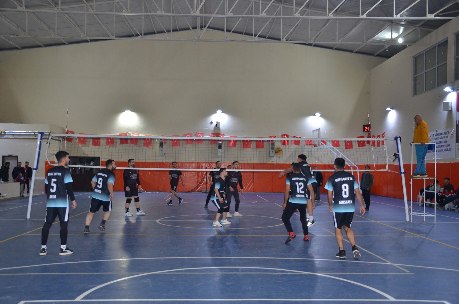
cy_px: 152
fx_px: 458
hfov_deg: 53.2
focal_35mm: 36
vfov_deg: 36.7
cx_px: 230
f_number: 3.8
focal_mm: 24
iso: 800
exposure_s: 1/60
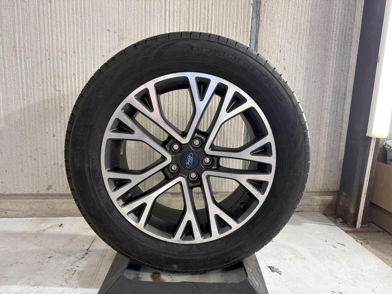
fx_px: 272
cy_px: 147
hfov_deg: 71.6
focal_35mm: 24
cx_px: 196
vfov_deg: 56.8
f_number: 1.78
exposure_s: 1/100
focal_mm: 6.76
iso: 200
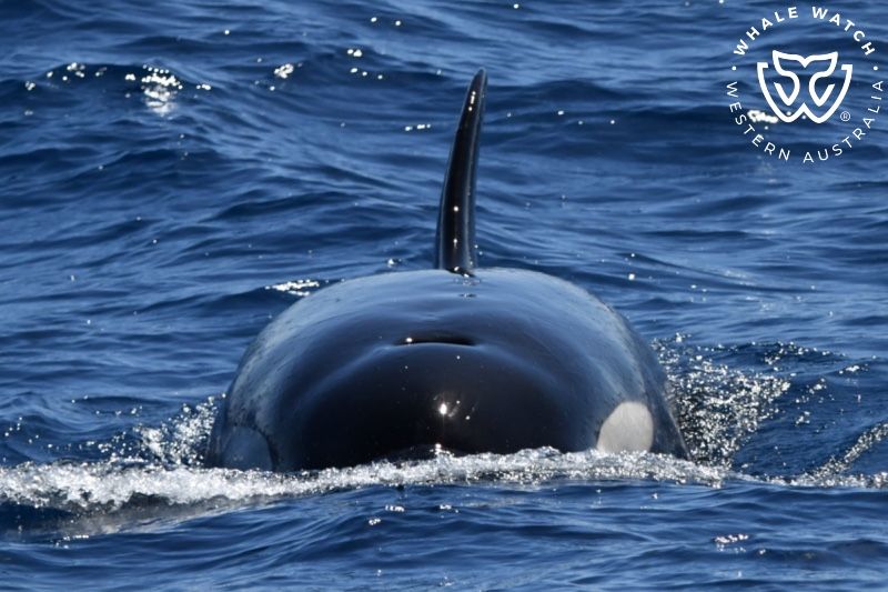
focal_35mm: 360
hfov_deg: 5.7
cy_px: 296
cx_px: 444
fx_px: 8878
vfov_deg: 3.8
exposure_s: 1/8000
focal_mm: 360
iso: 800
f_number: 6
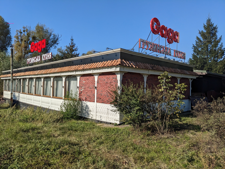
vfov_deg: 51.4
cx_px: 112
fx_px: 175
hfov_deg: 65.3
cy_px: 84
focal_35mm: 27
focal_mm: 4.38
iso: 70
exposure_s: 1/7812
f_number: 1.73
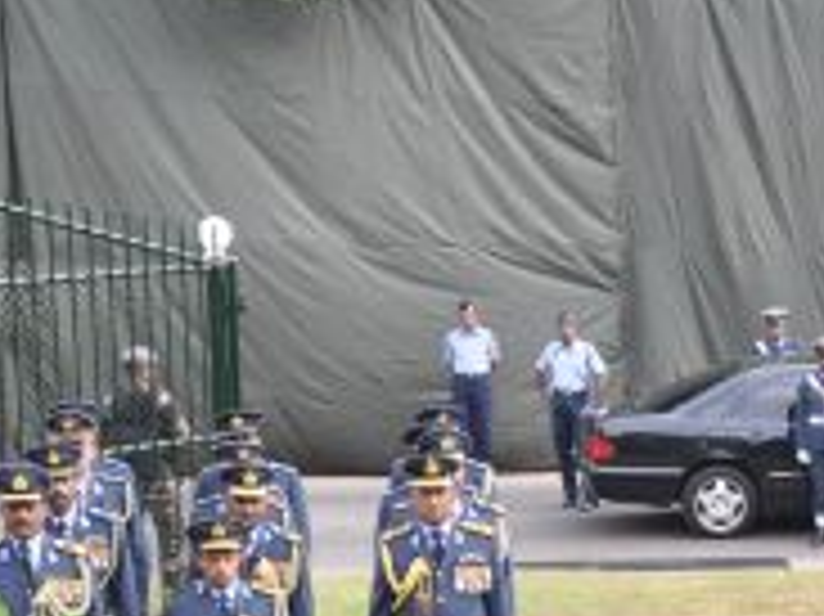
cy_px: 805
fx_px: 3140
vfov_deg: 10.9
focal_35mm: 132
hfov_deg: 14.6
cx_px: 905
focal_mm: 28
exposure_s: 1/125
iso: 250
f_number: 7.1
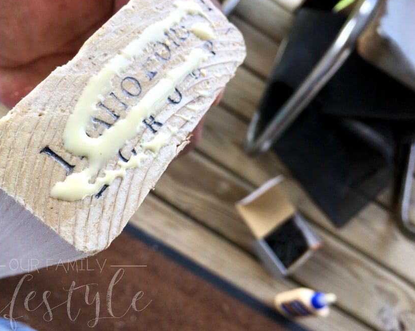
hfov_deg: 57.1
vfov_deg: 47.1
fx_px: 381
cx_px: 188
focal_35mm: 31
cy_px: 163
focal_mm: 4.15
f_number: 2.2
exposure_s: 1/247
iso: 25
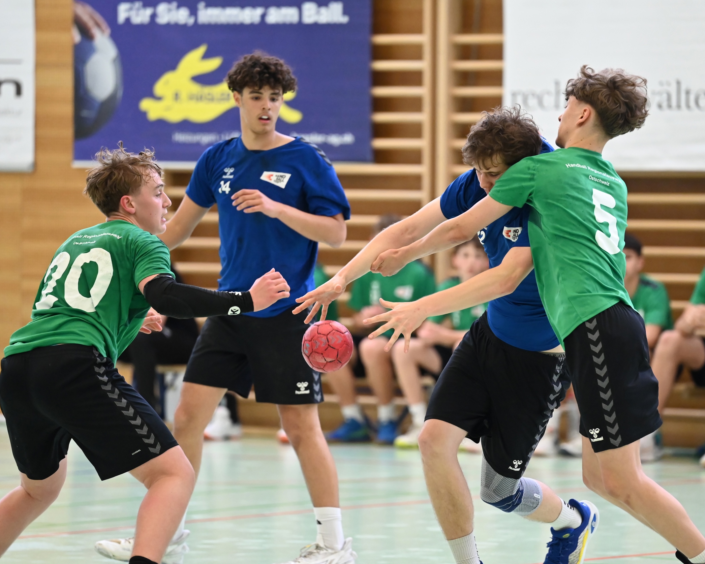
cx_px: 404
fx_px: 5613
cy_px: 271
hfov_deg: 7.2
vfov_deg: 5.8
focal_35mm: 269
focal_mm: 200
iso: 4000
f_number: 2.8
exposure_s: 1/1250
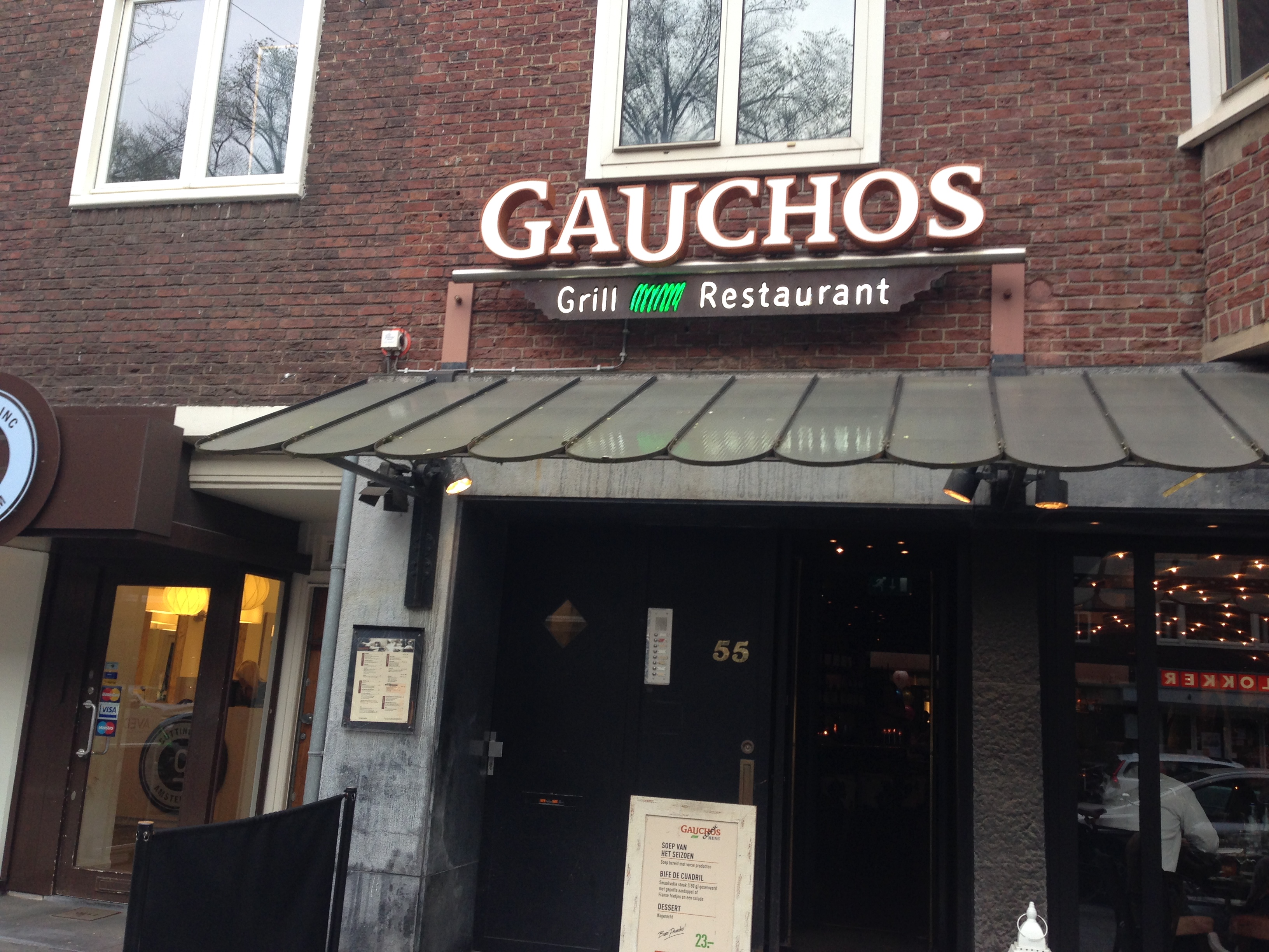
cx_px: 634
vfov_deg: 42.9
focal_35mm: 33
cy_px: 476
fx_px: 1210
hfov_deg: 55.4
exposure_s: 1/60
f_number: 2.4
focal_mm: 4.12
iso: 64
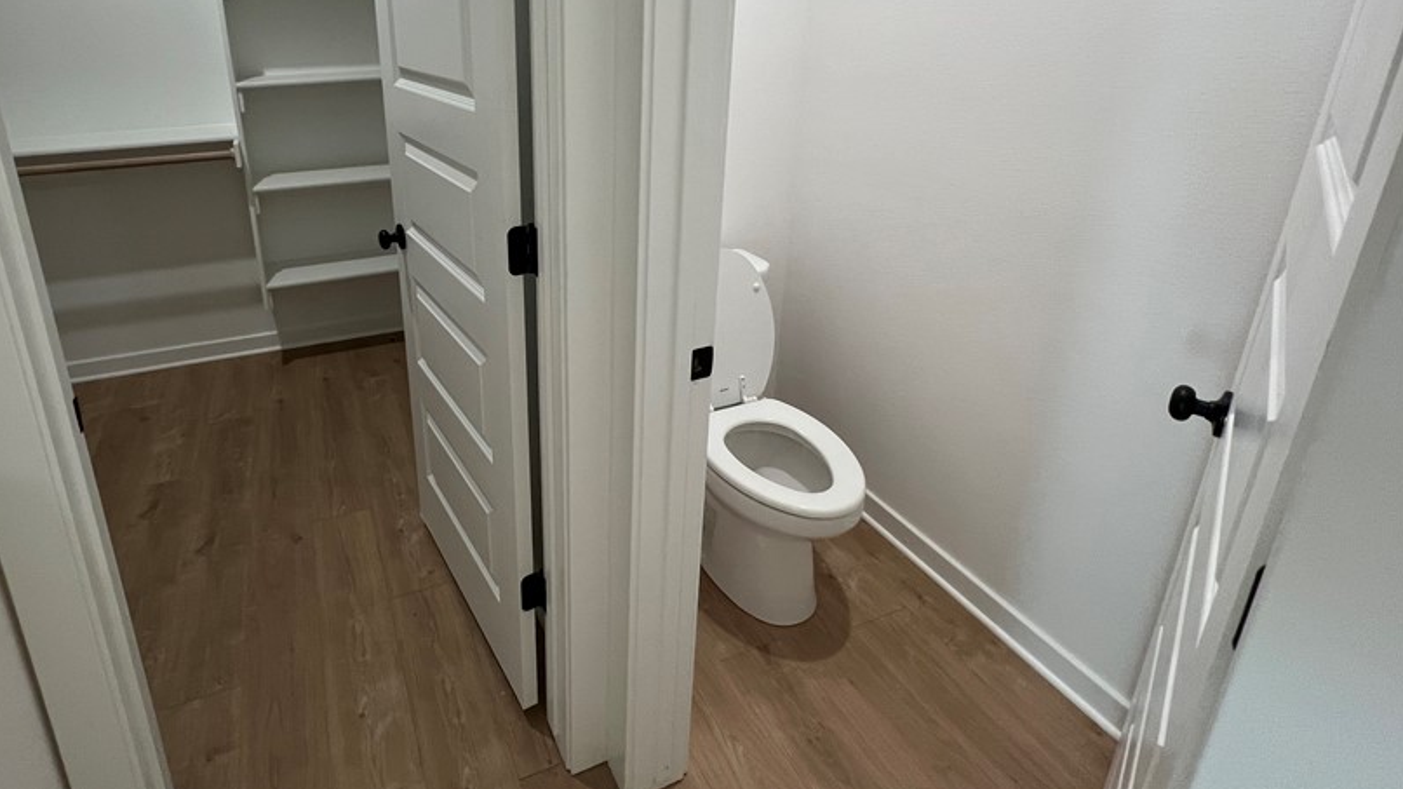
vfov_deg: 58.8
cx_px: 547
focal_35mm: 18
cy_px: 230
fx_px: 670
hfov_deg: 91.2
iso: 160
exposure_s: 1/60
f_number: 1.8
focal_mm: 1.57
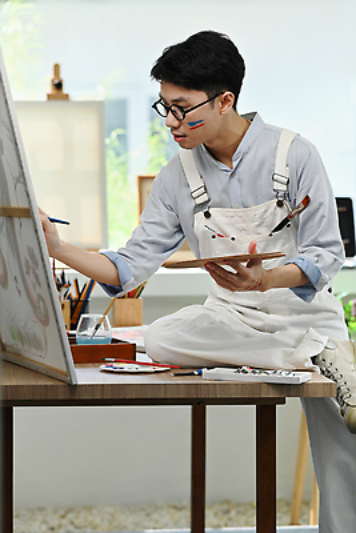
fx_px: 1556
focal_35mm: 105
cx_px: 178
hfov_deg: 13.1
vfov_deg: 19.4
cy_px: 266
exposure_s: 1/640
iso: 400
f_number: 3.5
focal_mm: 105
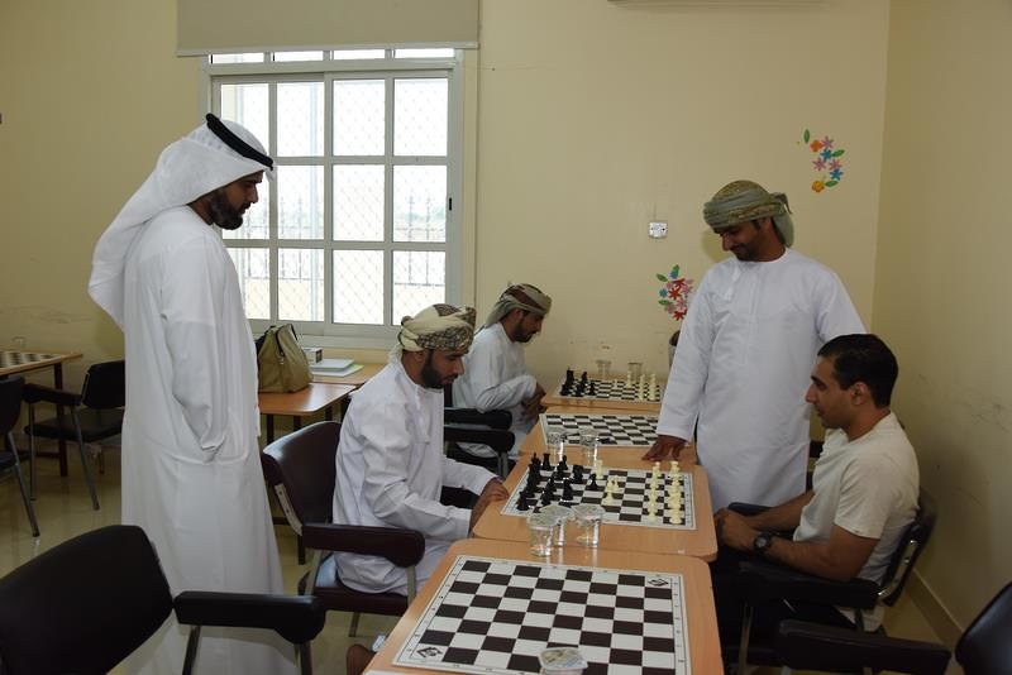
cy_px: 338
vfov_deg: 46.4
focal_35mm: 28
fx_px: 787
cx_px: 506
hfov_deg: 65.5
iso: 640
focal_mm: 28
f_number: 6.3
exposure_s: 1/100
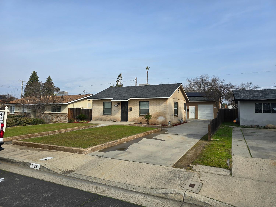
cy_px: 104
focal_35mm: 23
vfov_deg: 58.9
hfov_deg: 73.9
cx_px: 138
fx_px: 183
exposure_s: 1/1050
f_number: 1.7
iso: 12
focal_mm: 6.3
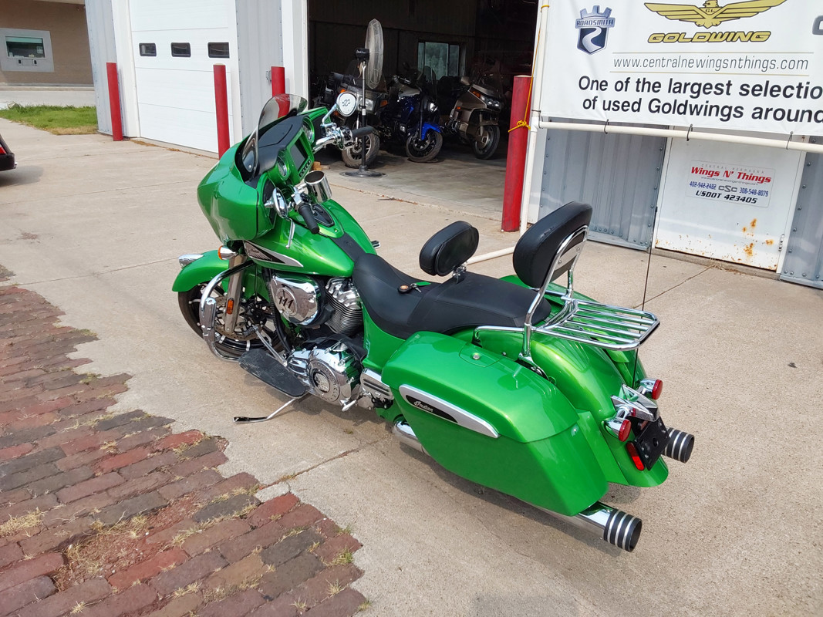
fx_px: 666
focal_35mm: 28
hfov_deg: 63.4
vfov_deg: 49.7
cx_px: 412
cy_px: 308
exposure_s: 1/1380
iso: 50
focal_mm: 2.91
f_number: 1.9
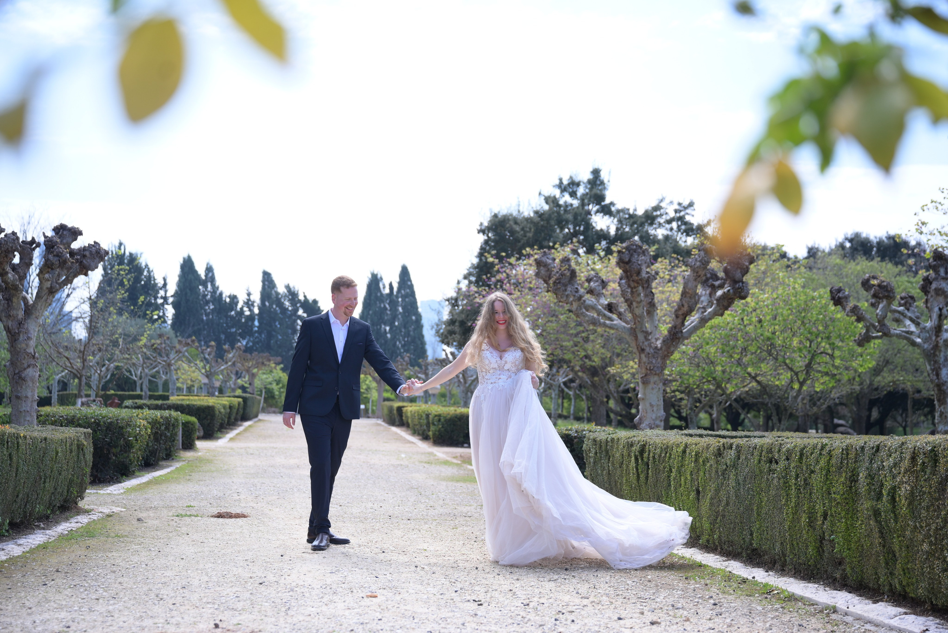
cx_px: 474
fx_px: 1291
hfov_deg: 40.3
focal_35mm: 49
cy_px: 316
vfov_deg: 27.5
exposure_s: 1/800
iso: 125
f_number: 3.5
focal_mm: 49
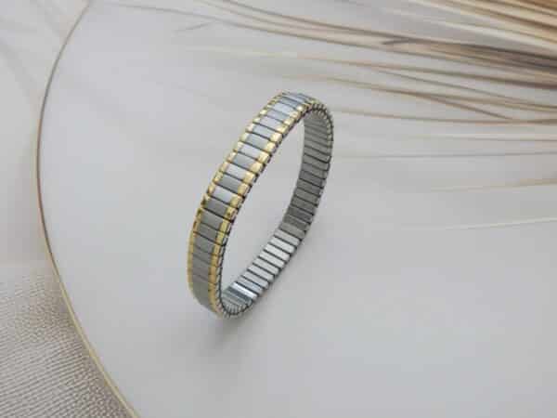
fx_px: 692
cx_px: 278
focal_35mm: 43
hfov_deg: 43.9
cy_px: 209
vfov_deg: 33.6
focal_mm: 7.7
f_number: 3.6
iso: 400
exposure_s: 1/30
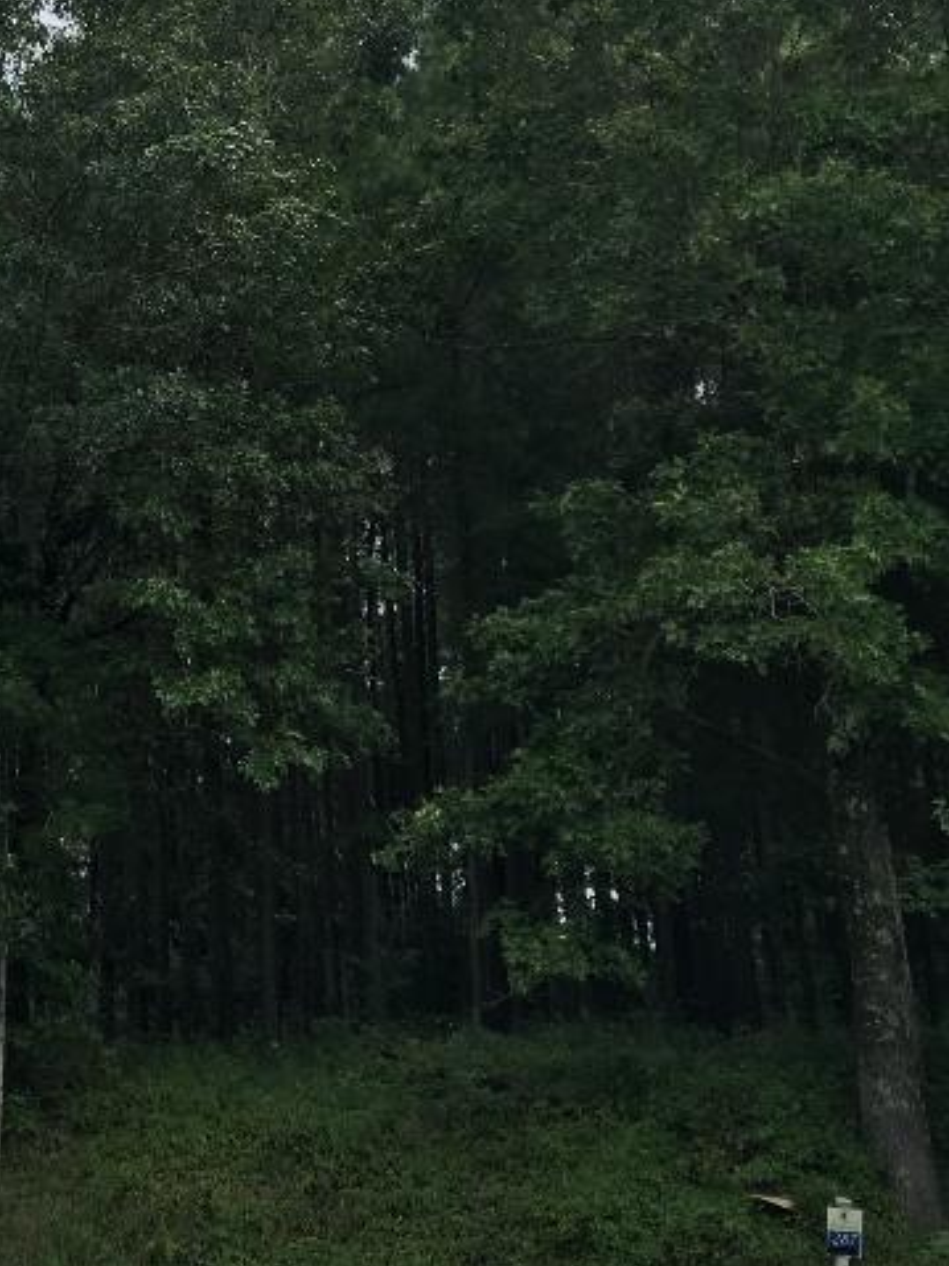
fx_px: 2267
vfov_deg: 31.2
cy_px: 537
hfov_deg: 21.7
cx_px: -233
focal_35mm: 62
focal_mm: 4.15
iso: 25
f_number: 2.2
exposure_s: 1/785
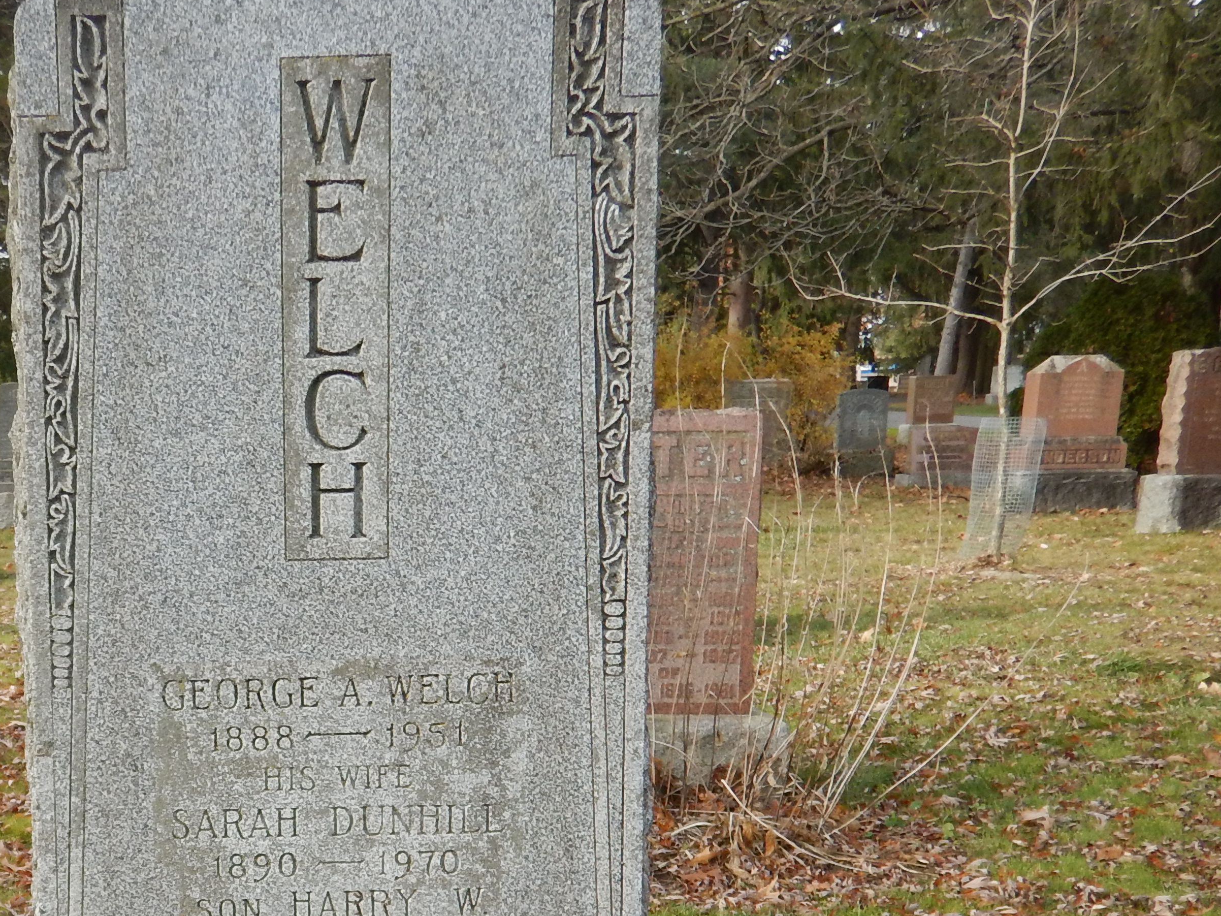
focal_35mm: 46
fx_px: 1623
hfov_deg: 39.4
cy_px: 871
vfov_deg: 29.8
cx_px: 224
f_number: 2.8
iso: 125
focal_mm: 4.3
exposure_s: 1/320
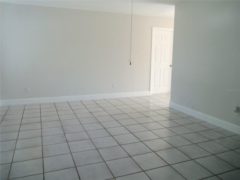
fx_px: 194
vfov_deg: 49.7
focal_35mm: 28
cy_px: 90
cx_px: 120
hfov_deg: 63.4
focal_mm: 5.1
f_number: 3.9
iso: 125
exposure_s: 1/40
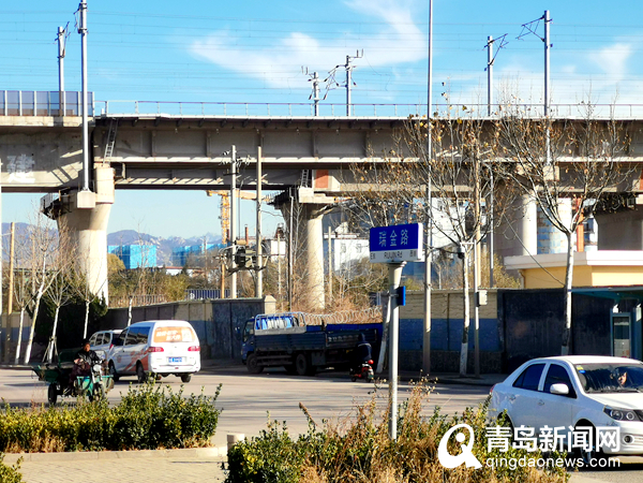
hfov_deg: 18.9
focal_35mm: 104
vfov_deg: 14.2
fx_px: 1932
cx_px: 322
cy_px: 242
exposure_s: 1/1047
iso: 50
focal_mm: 7.48
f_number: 2.4
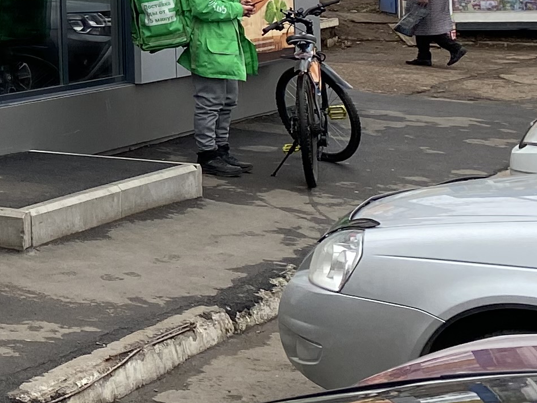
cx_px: -457
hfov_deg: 15.1
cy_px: -104
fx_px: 1722
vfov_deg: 12.9
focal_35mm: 111
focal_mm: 4.25
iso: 32
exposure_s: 1/600
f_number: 1.8
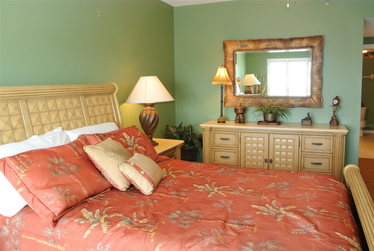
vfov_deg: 43.8
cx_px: 187
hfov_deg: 61.8
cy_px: 126
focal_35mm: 30
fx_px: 312
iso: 400
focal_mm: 11.4
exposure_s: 1/25
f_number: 5.6
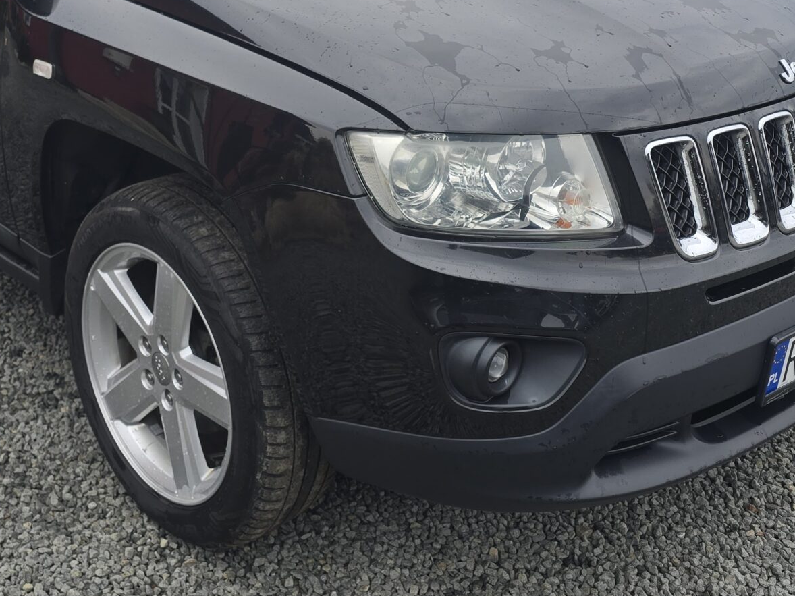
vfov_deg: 27.9
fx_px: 1148
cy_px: 45
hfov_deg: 38.1
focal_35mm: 50
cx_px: 325
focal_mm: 6.3
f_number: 1.7
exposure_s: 1/180
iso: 20
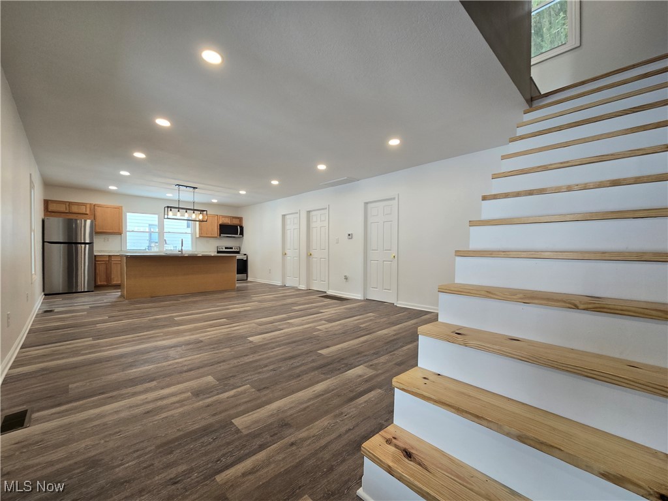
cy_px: 250
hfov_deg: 106.2
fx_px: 251
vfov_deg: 89.9
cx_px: 334
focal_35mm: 13
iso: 100
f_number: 2.2
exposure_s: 1/60
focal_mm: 2.2
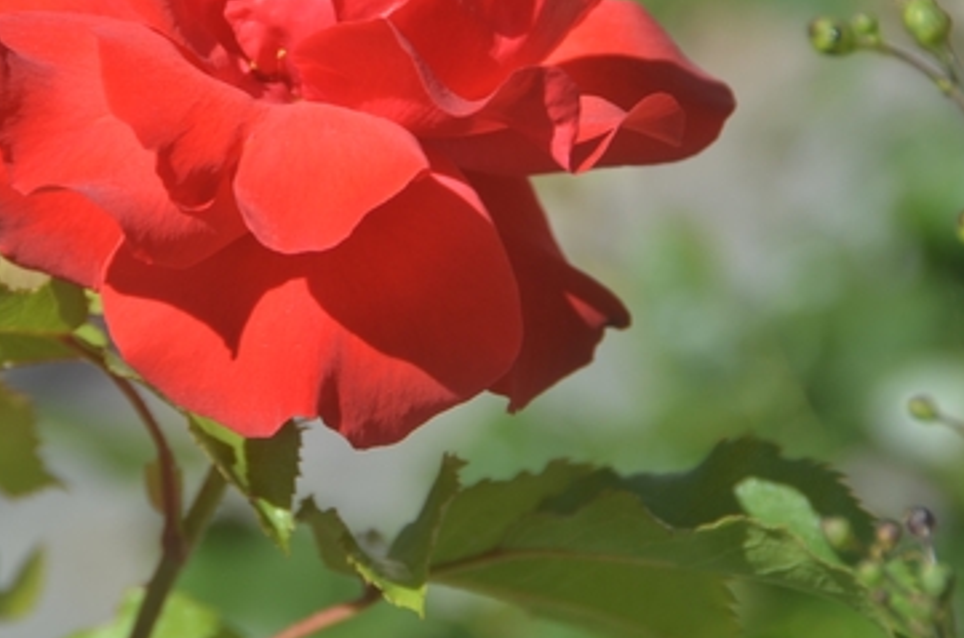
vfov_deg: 2.7
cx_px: 243
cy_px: 145
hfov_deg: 4.1
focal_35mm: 498
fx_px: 13306
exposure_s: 1/250
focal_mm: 200
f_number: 8
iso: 100
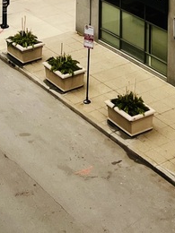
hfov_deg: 13.7
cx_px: 135
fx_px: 728
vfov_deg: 14.8
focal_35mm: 108
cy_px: -236
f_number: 1.5
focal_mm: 5.7
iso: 50
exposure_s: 1/526
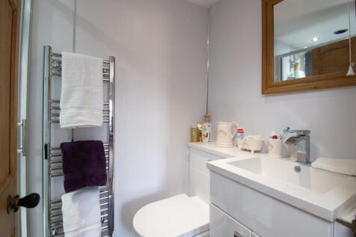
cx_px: 178
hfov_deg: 100.4
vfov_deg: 77.3
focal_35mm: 15
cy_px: 118
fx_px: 148
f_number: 8
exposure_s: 1/6
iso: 320
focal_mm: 10
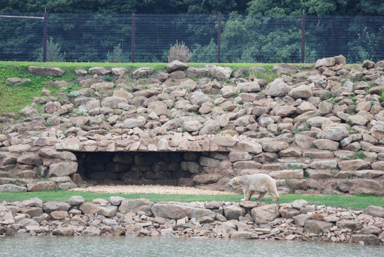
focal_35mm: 165
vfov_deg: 8.3
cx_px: 192
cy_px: 128
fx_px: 1762
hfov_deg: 12.4
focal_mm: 110
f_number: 4.5
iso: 200
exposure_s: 1/320
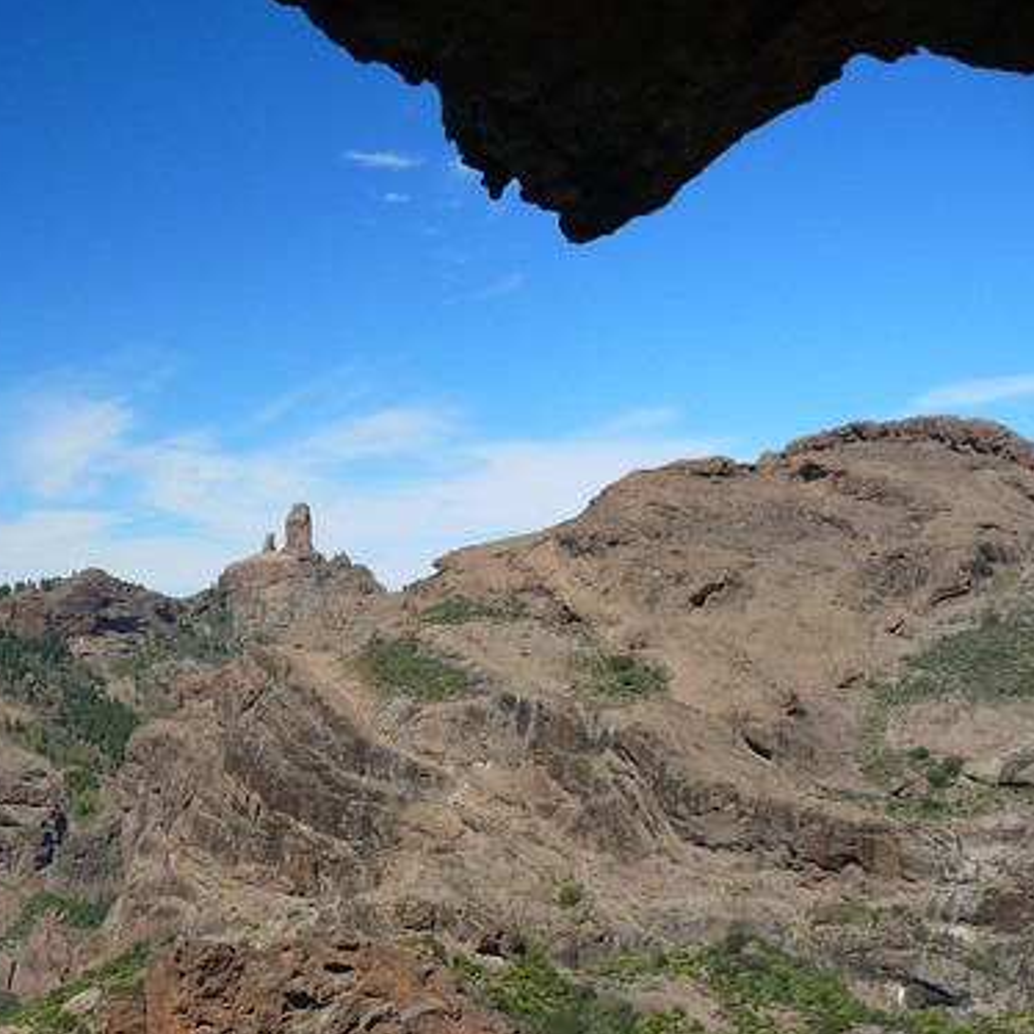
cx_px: 64
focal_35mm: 62
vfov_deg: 27.5
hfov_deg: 26.6
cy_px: 727
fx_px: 2095
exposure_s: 1/800
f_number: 2.8
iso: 100
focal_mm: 7.4
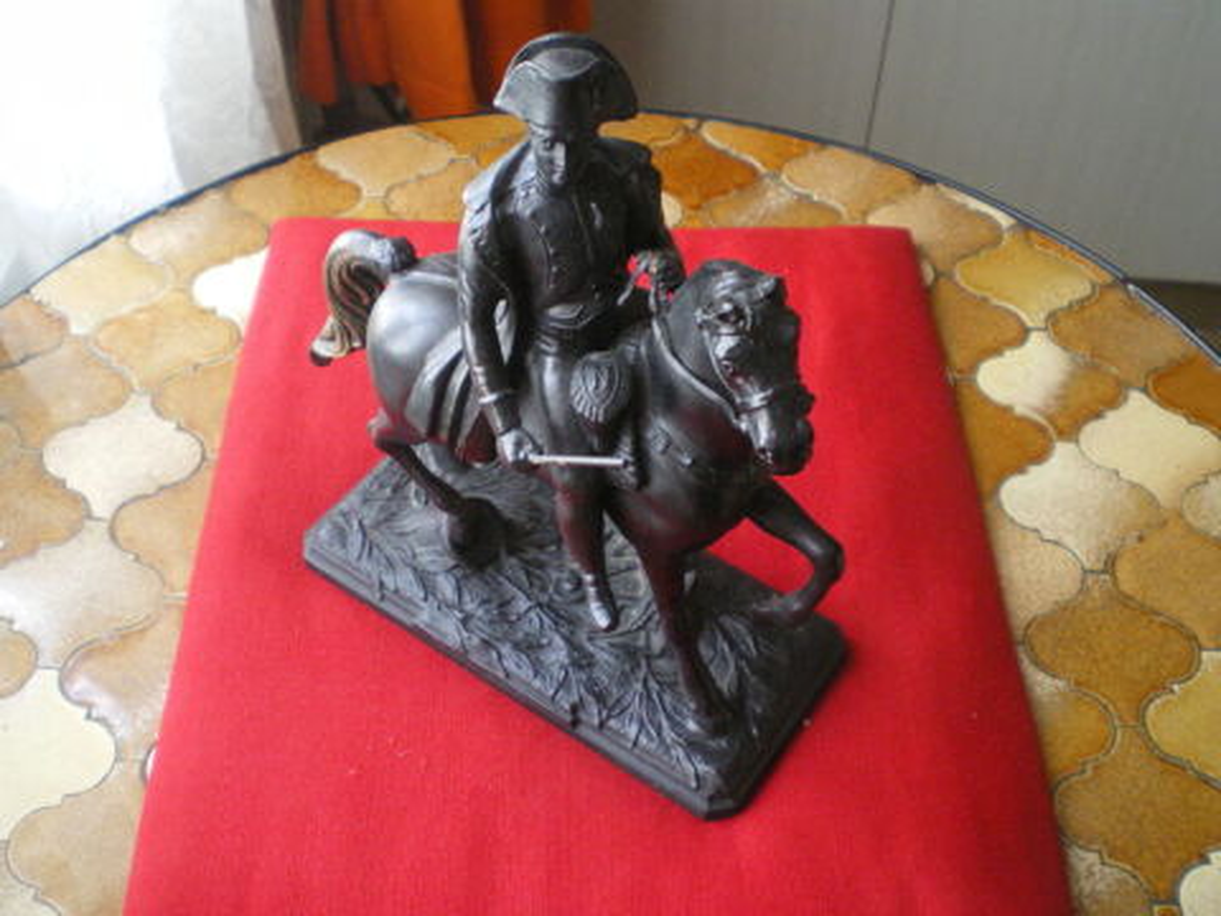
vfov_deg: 37.7
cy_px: 458
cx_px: 610
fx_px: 1340
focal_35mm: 38
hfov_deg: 49.0
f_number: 3.1
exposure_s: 1/40
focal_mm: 6.3
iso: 400
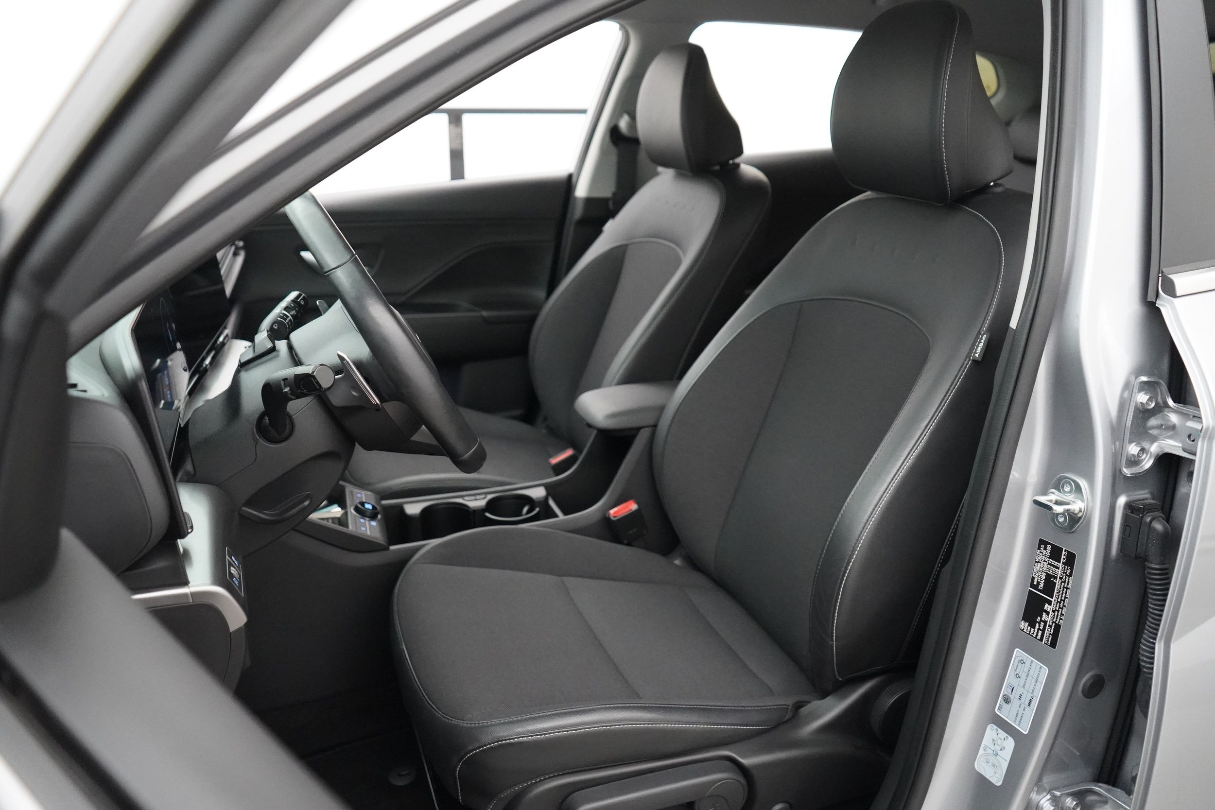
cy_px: 405
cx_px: 608
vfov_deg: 46.4
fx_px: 945
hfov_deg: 65.5
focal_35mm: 28
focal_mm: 28
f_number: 3.5
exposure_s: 1/160
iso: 10000
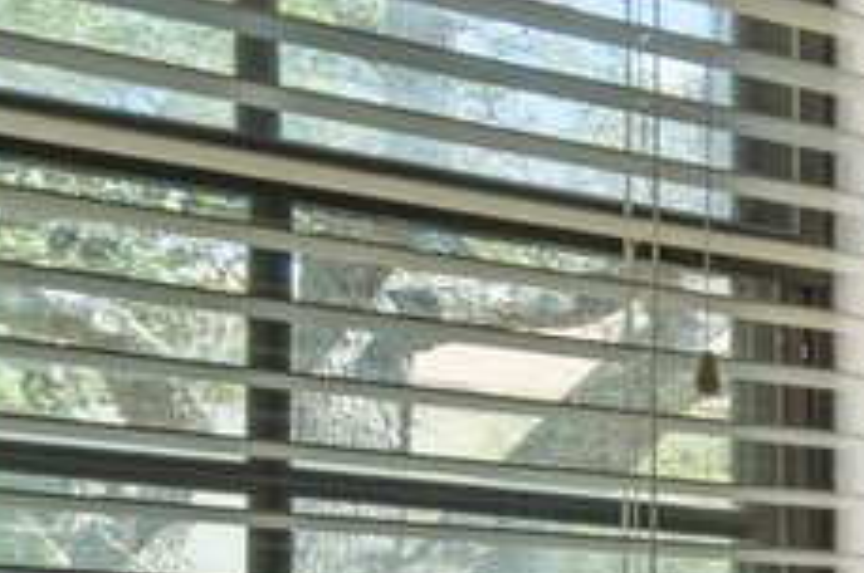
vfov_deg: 14.8
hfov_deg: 9.7
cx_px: 2950
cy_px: 886
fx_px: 2037
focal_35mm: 85
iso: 100
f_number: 9
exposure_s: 1.3
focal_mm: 12
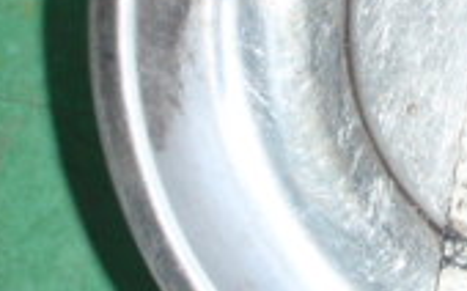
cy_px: 49
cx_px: 552
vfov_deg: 11.6
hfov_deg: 17.8
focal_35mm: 112
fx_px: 1425
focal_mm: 5
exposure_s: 1/30
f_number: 3.5
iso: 100
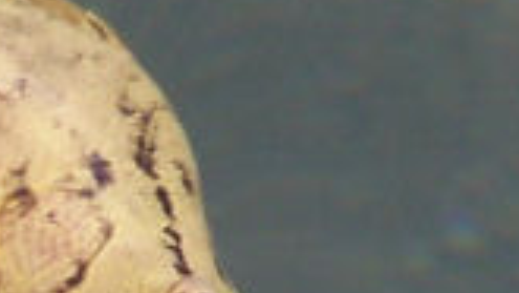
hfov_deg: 1.7
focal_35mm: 1281
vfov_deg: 1.0
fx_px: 17637
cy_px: 164
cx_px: -189
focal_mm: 64.4
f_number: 4.5
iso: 64
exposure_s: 1/400
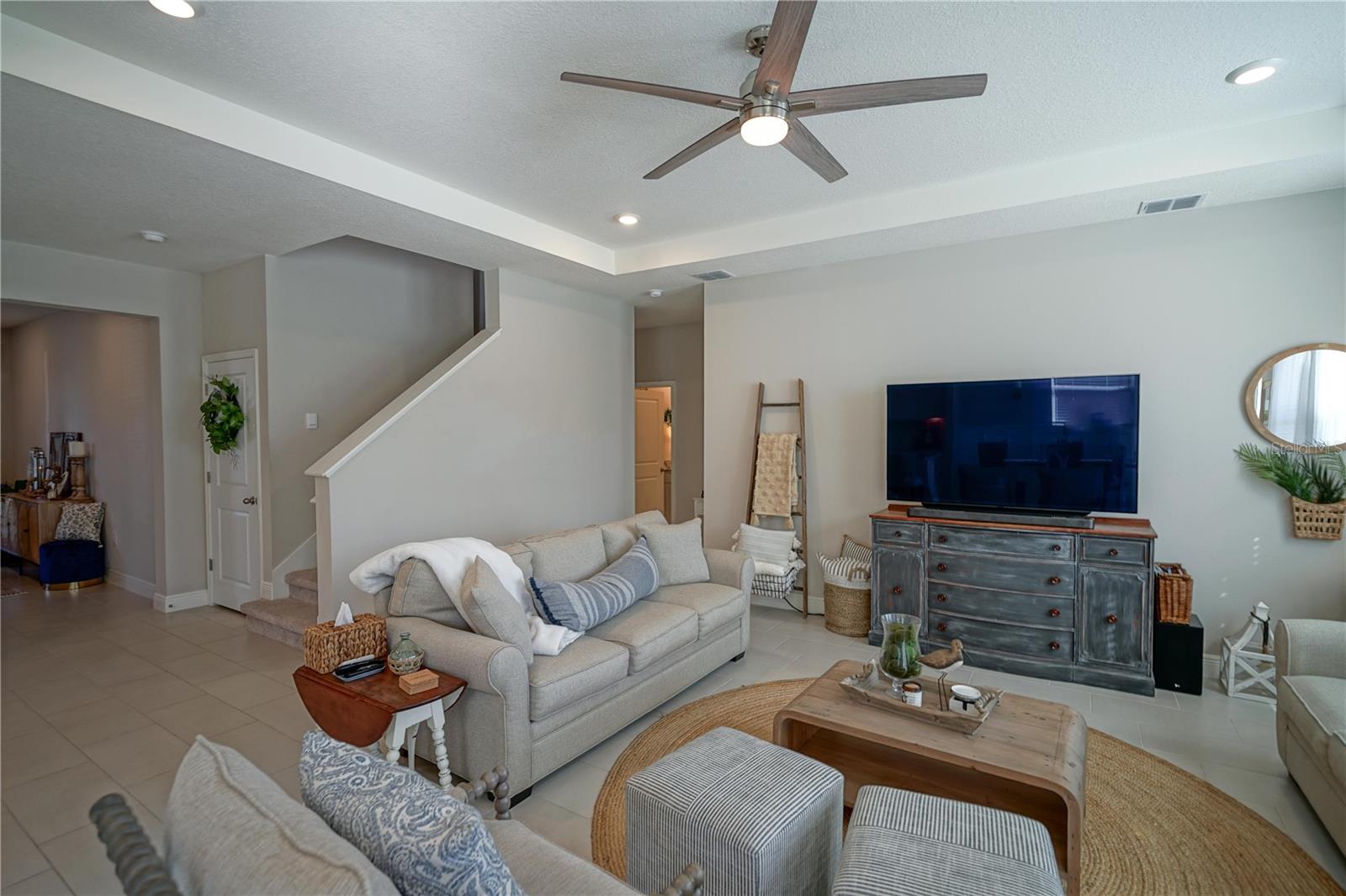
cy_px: 448
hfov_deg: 96.7
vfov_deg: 73.7
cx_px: 673
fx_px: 598
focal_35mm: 16
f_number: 4
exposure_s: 1/60
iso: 160
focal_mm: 16
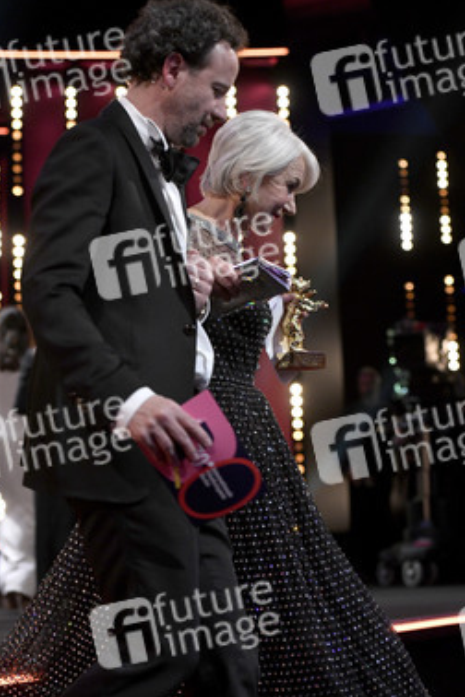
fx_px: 1434
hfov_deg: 18.4
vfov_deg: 27.3
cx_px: 238
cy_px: 348
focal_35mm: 74
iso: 3200
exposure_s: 1/250
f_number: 4
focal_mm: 70
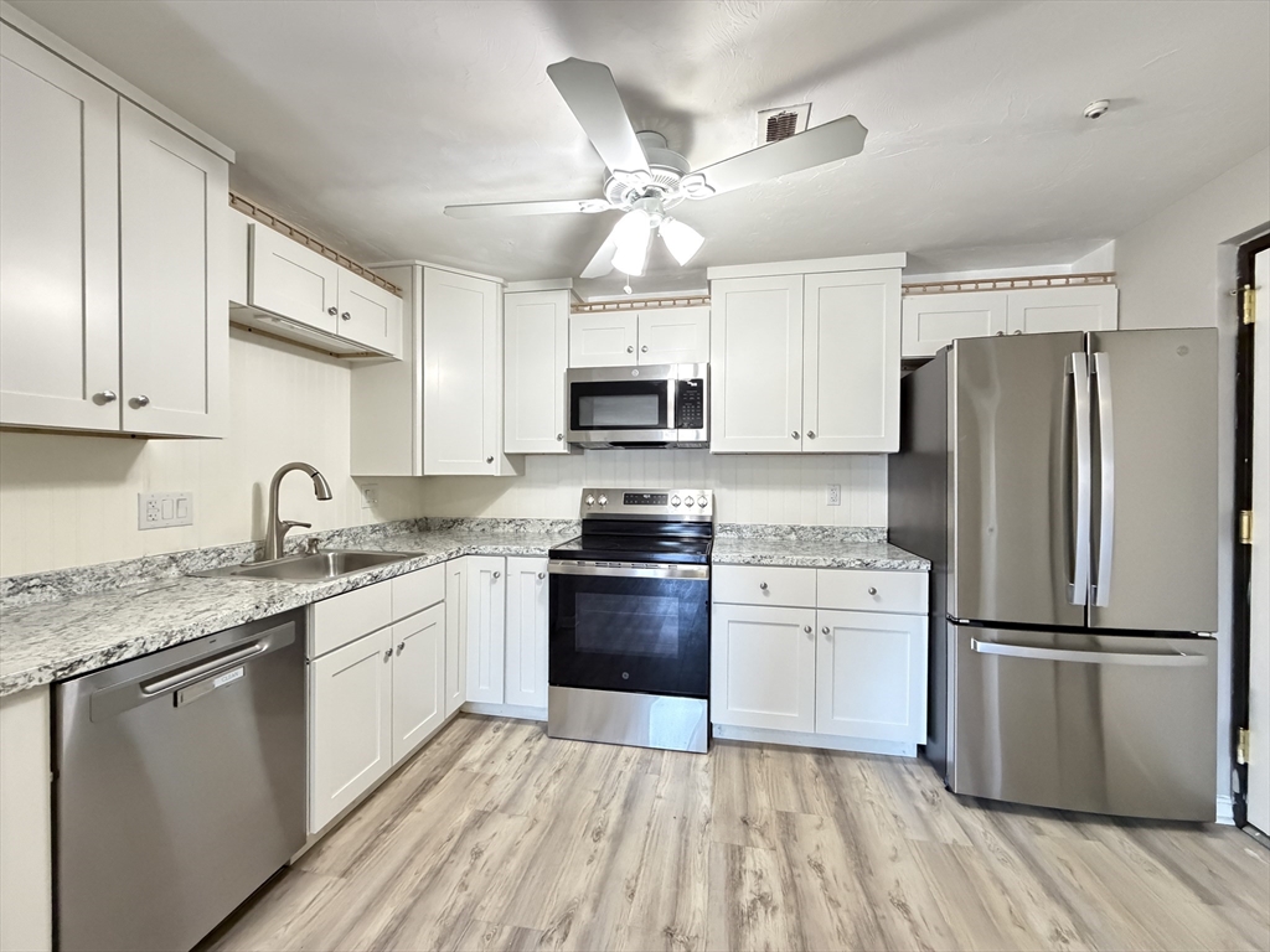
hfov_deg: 102.1
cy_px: 476
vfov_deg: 85.7
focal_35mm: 14
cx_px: 635
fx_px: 514
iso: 1000
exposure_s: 1/60
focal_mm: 2.22
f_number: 2.2
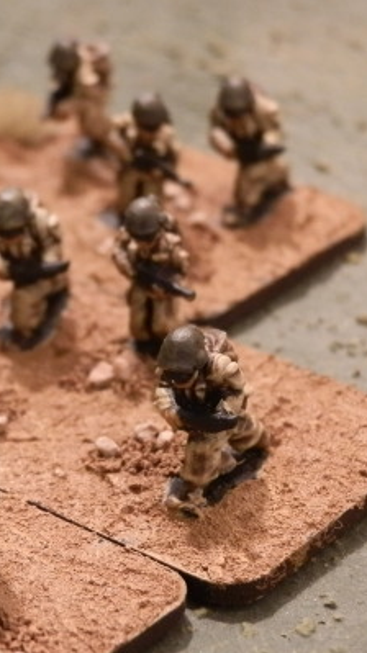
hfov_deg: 9.6
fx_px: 2183
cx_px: 67
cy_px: 327
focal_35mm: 126
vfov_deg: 17.0
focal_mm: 15.52
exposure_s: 1/50
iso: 400
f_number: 4
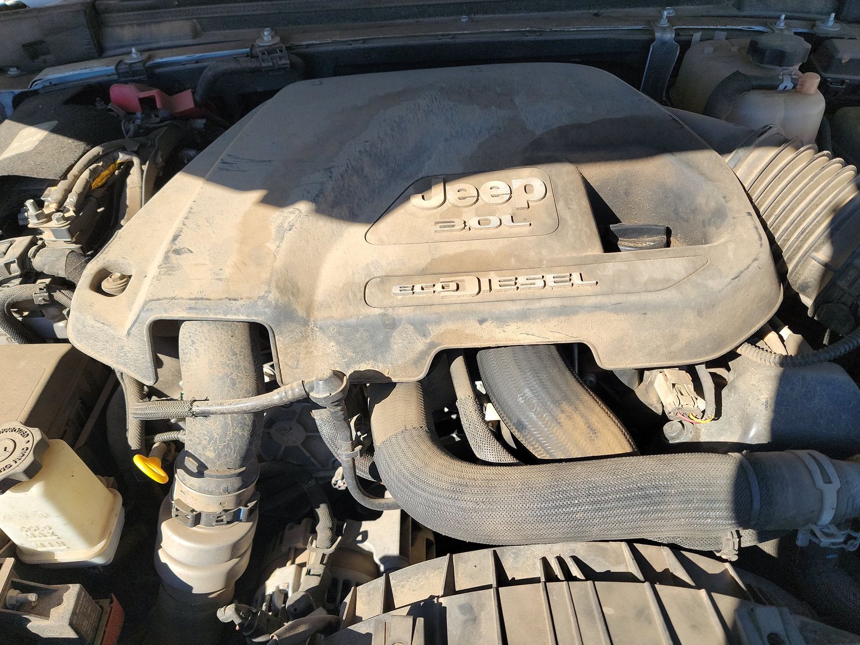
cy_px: 328
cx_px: 416
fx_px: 621
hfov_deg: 69.4
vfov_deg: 54.9
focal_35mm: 25
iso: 50
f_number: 1.8
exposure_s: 1/350
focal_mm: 6.7
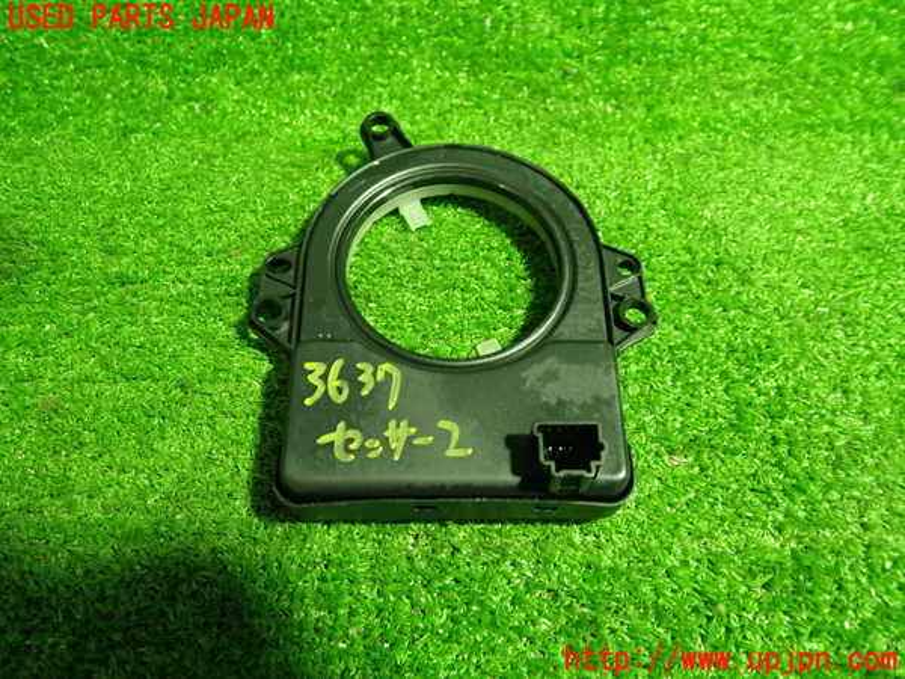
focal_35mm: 30
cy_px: 340
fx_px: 784
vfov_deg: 46.8
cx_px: 452
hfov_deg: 60.0
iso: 500
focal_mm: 5.4
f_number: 2.3
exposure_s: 1/30
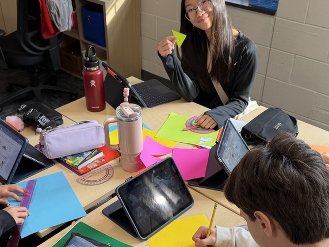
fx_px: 409
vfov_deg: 33.1
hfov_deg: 43.8
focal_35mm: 43
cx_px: 151
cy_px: 178
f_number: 1.78
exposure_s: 1/100
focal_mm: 6.76
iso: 160
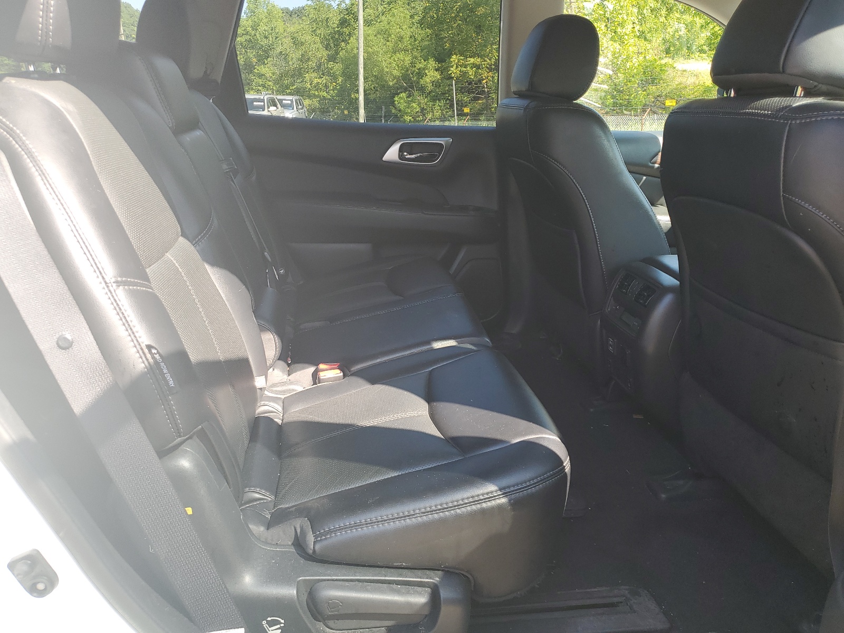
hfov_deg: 67.3
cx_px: 422
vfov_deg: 53.1
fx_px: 634
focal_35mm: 26
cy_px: 316
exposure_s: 1/270
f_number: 1.5
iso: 50
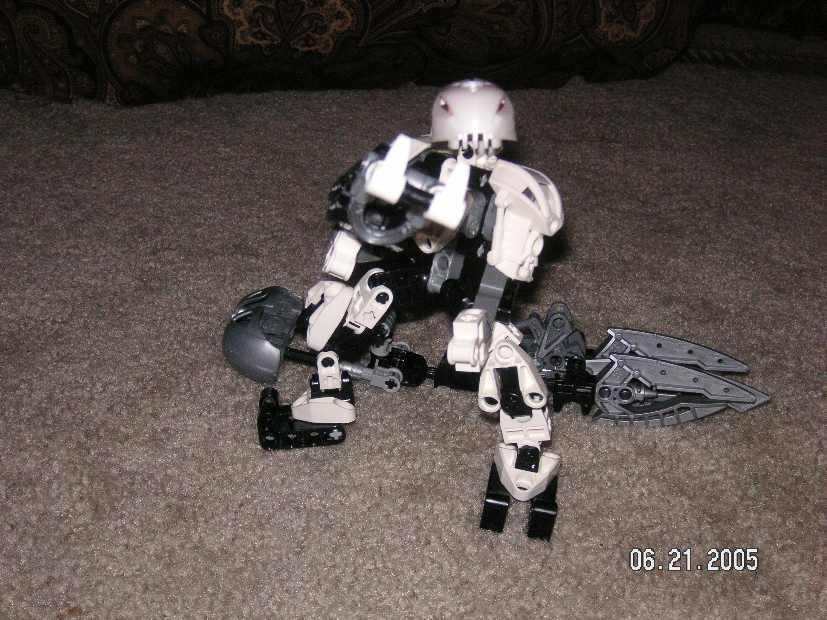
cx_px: 414
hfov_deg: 40.4
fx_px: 1123
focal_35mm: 47
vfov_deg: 30.9
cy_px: 310
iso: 160
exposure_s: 1/45
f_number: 8
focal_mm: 7.8
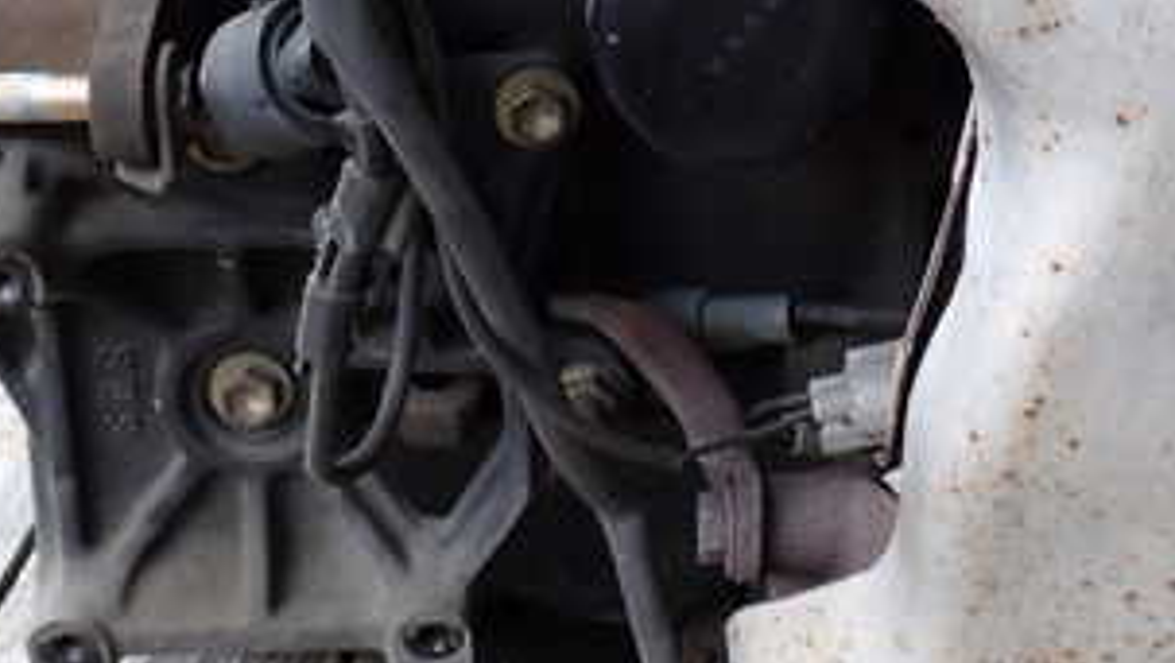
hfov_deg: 30.4
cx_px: 729
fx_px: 2151
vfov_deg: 17.3
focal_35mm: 69
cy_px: 62
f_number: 3.2
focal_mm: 5.79
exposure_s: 1/80
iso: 100
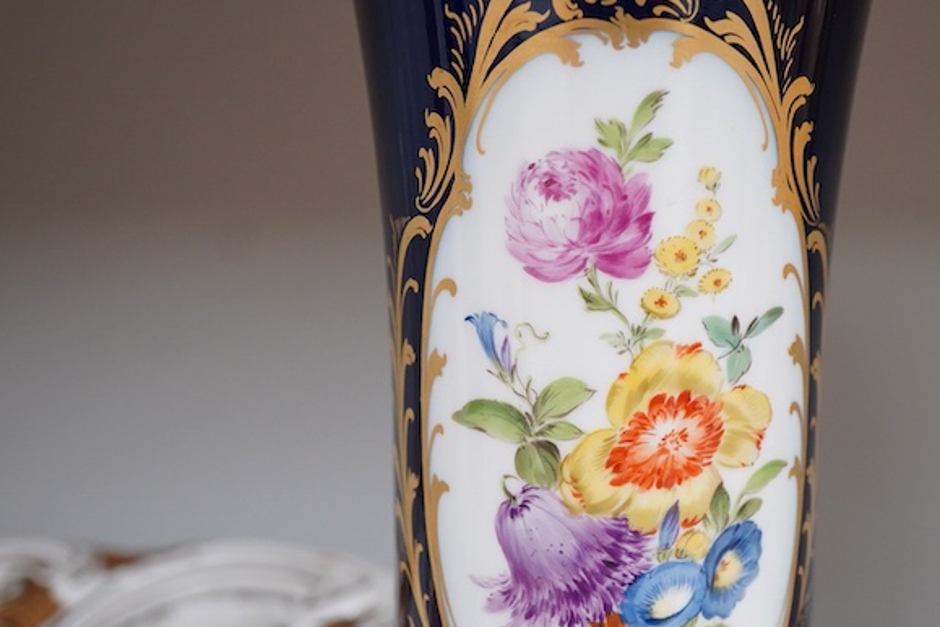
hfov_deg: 28.7
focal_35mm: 70
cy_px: 395
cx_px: 597
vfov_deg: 19.4
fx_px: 1828
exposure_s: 1/125
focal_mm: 30
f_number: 6.3
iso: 1250
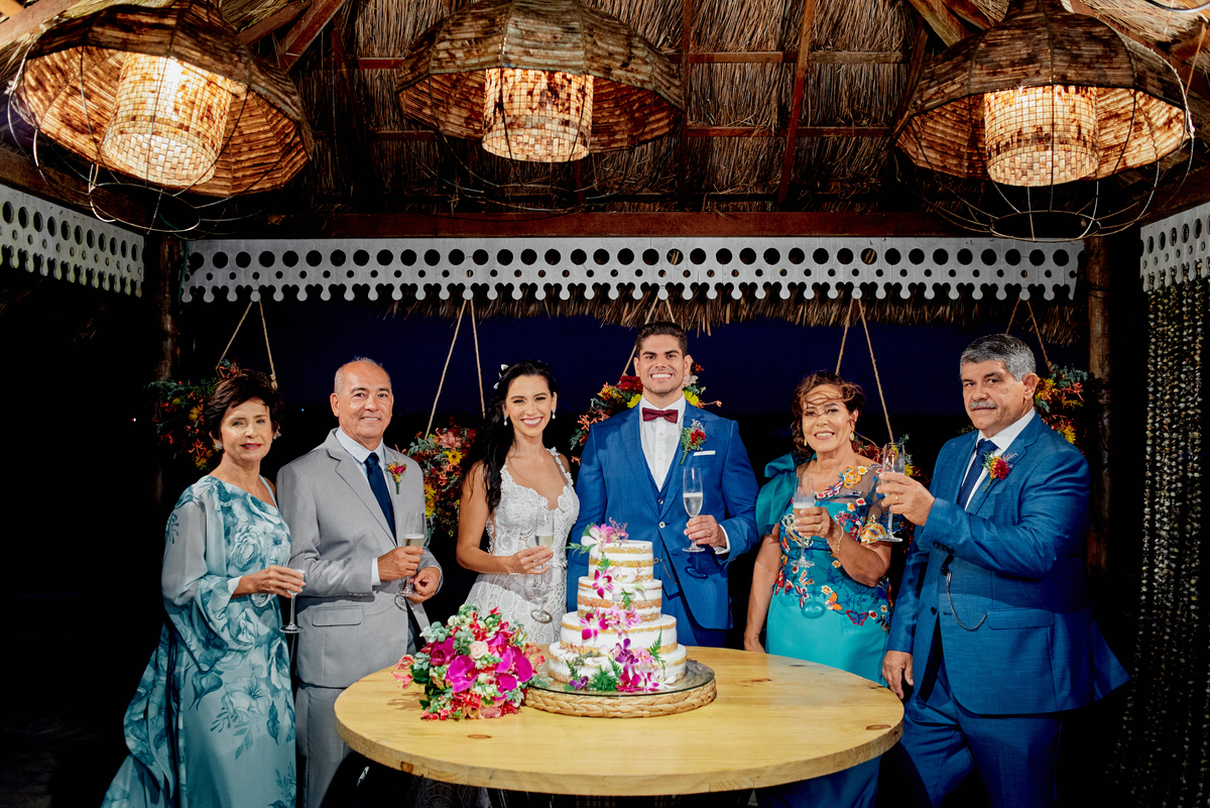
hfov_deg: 54.4
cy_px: 404
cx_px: 605
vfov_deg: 37.9
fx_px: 1177
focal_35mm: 35
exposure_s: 1/125
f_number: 4
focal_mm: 35
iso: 2000
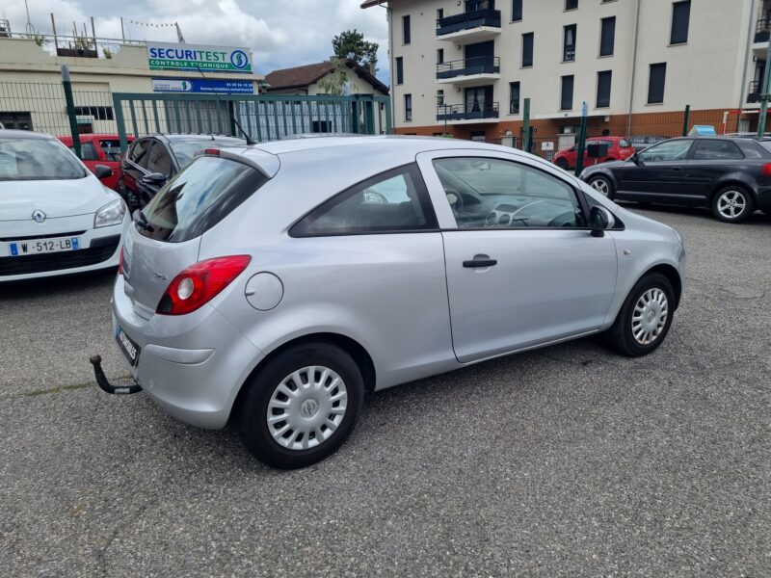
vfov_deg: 53.1
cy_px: 289
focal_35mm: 26
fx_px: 579
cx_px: 386
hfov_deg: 67.3
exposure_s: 1/2440
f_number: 1.8
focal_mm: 5.4
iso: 50
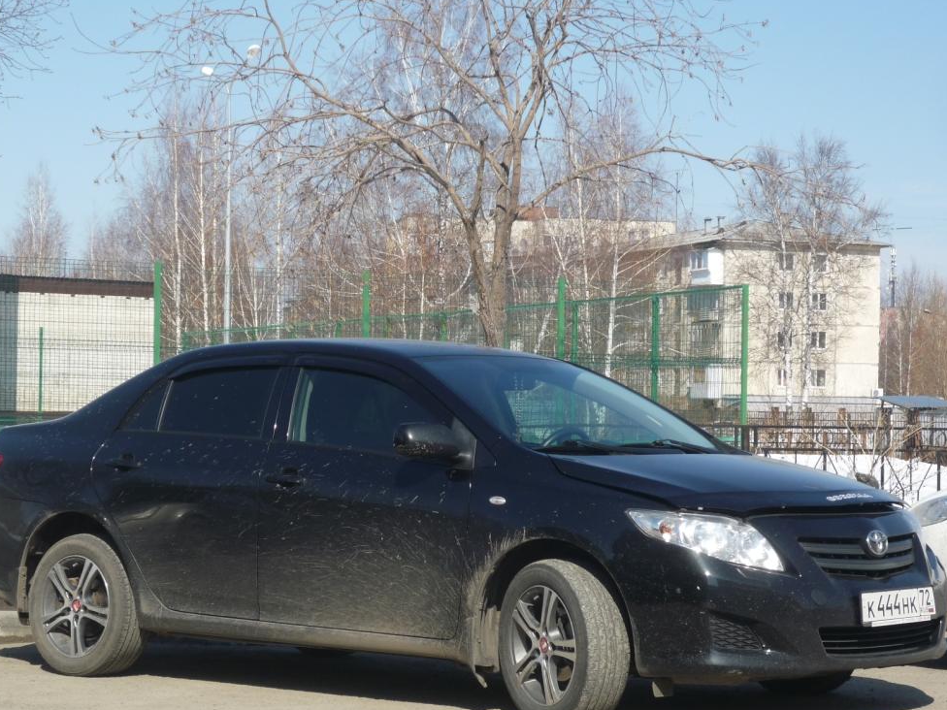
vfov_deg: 17.2
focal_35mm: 86
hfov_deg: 22.8
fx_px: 2353
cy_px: 363
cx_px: 470
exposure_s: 1/640
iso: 100
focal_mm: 13.6
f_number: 4.4
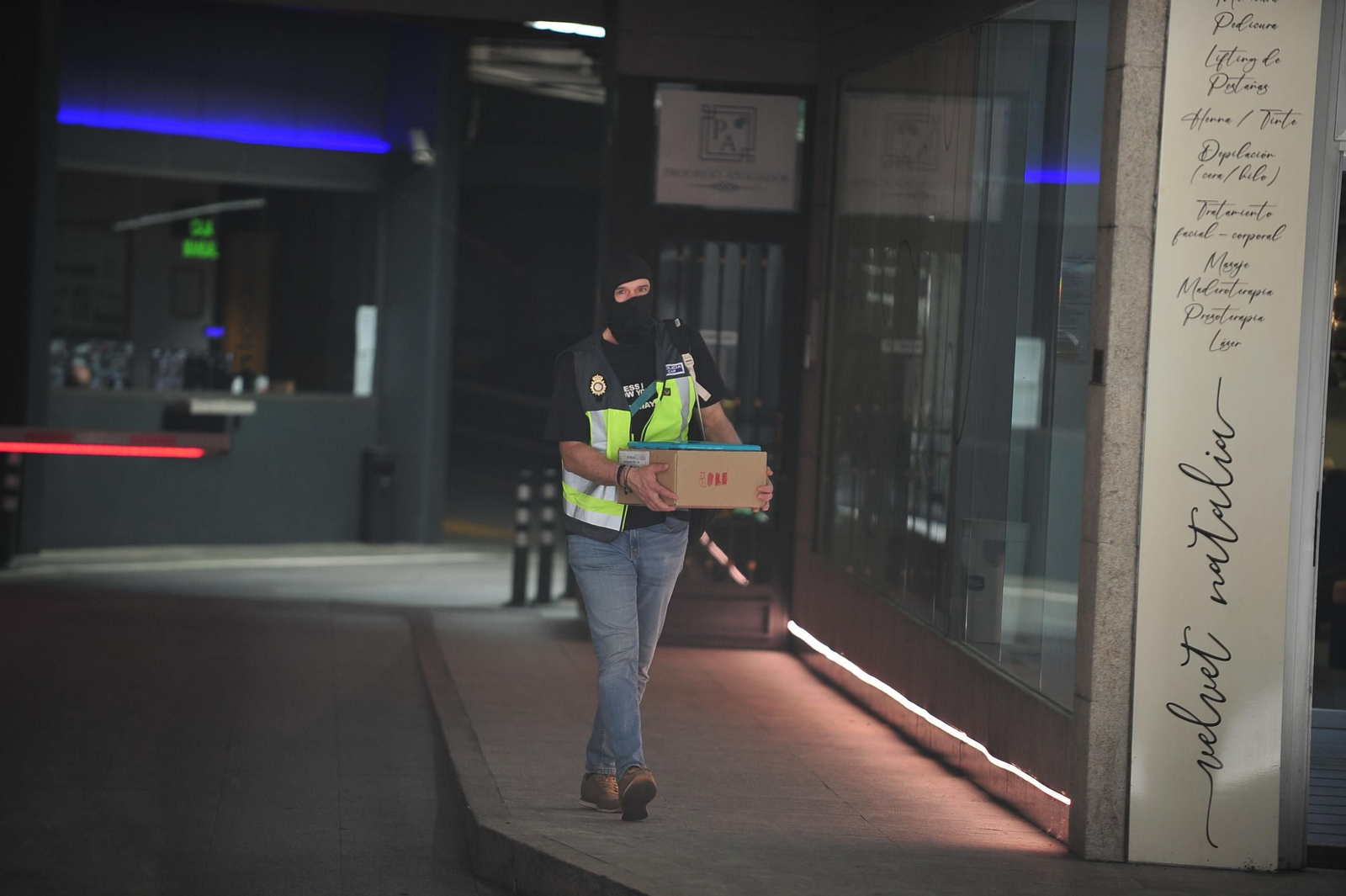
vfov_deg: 6.9
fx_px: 7474
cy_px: 448
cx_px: 673
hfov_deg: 10.3
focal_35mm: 200
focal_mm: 200
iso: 500
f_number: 2.8
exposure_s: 1/320
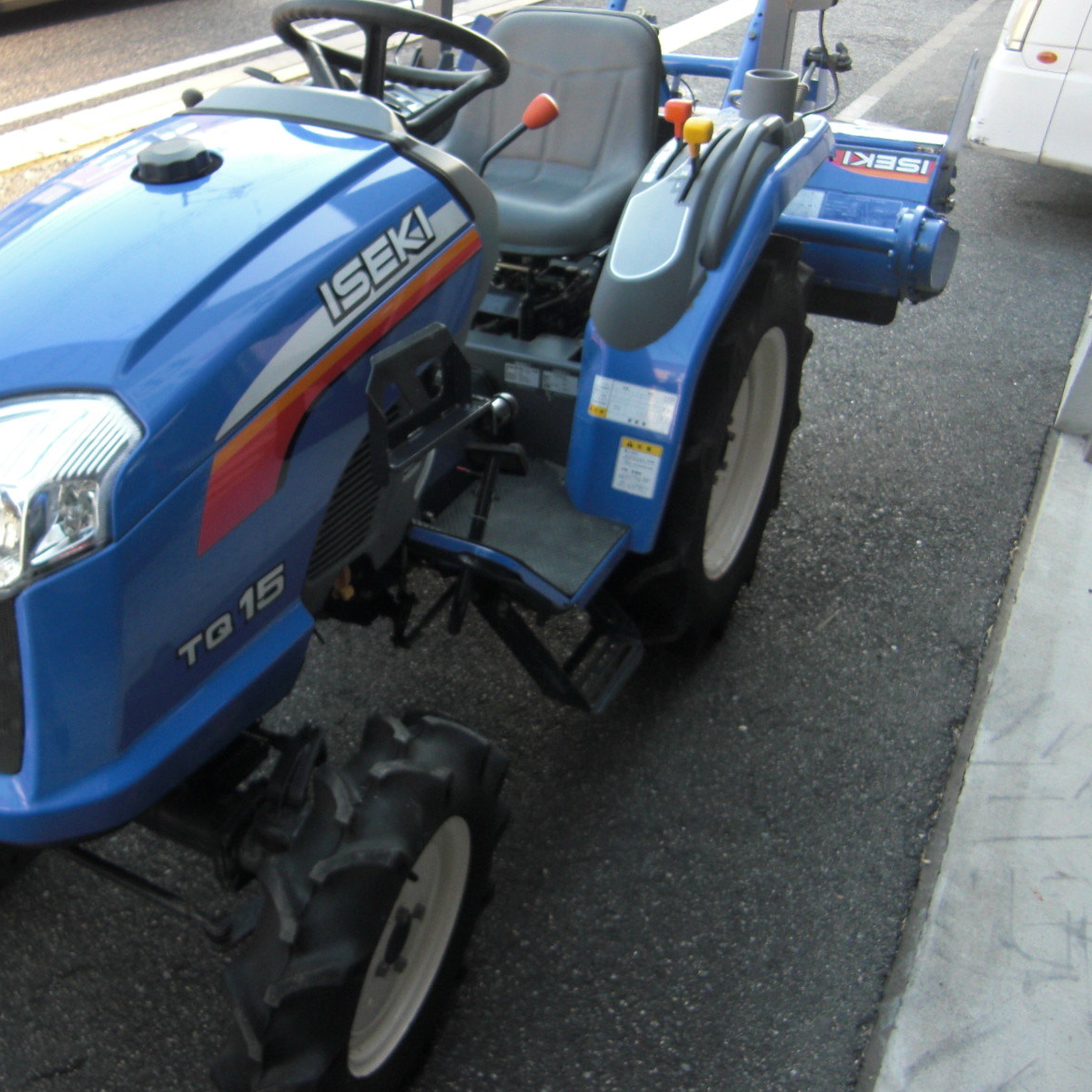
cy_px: 549
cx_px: 380
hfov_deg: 47.8
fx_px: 1213
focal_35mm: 34
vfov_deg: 48.5
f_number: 2.6
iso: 100
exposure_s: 1/100
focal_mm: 4.9
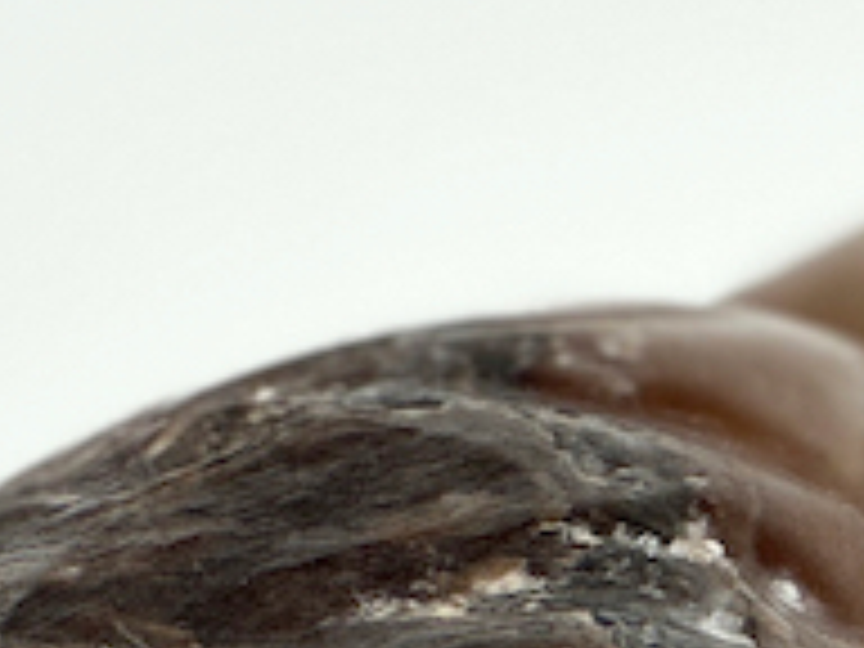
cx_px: 2099
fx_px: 14177
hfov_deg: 3.4
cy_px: 907
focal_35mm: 568
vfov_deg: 2.6
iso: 25
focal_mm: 9
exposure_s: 1/173
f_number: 2.8
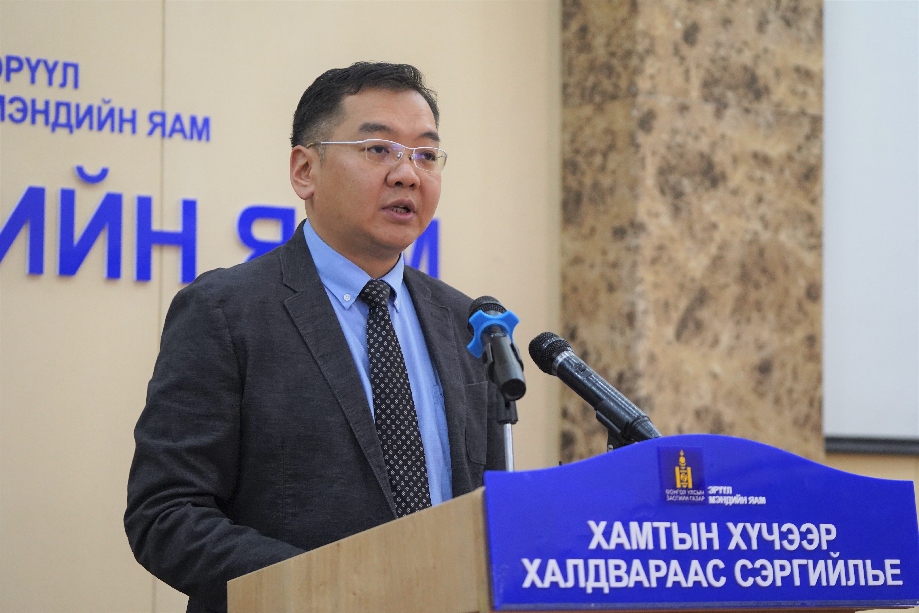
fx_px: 2655
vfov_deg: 13.2
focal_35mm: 104
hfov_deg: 19.6
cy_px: 306
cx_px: 460
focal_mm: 104
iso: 3200
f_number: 4
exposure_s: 1/160
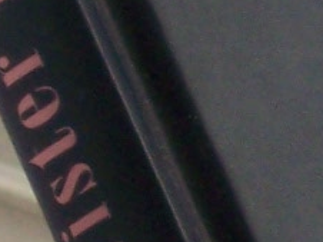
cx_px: 829
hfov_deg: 2.6
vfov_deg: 2.0
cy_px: 99
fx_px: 6935
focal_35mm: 744
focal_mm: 13.6
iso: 125
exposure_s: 1/80
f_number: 4
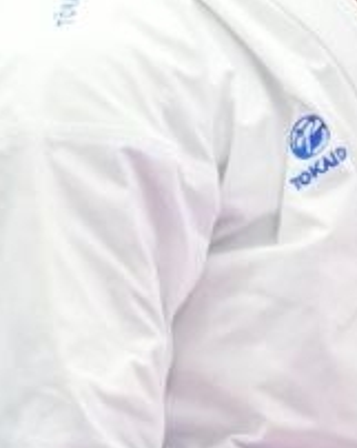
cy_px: 191
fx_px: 21497
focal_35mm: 1624
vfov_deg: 1.2
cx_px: 204
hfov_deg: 1.0
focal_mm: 194
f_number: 2.8
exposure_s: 1/500
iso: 1600
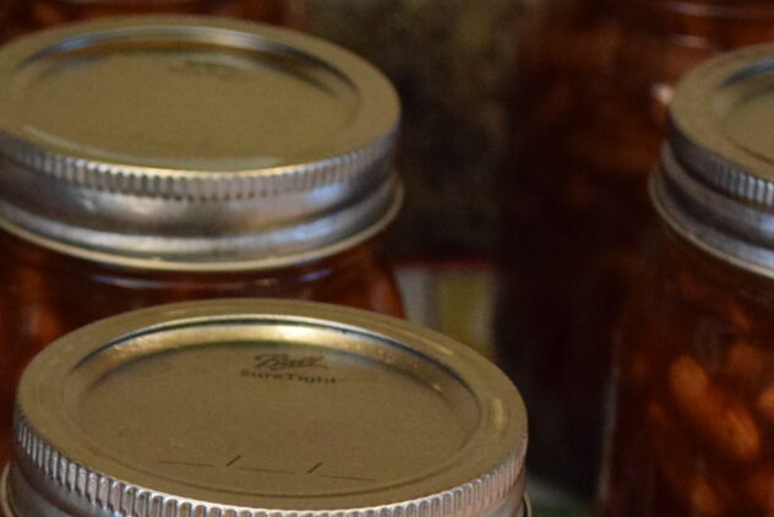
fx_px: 3764
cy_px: 651
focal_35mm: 175
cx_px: 167
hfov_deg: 11.7
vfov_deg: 7.8
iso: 3600
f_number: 5
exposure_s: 1/60
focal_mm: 36
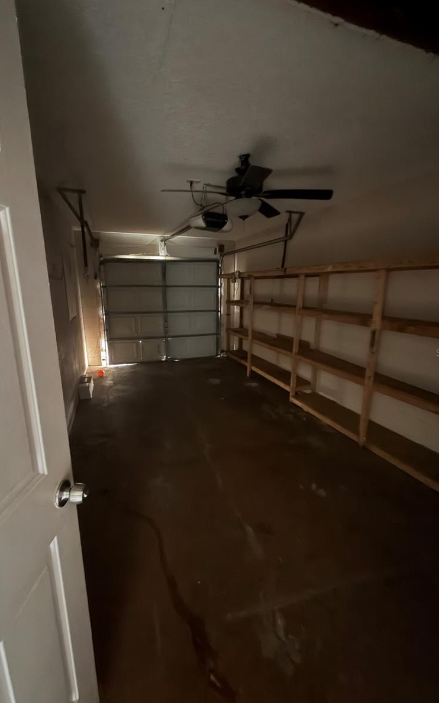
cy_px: 352
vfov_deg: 101.5
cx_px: 212
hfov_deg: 74.8
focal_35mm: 15
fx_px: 287
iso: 1600
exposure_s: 1/6
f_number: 2.2
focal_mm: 2.22
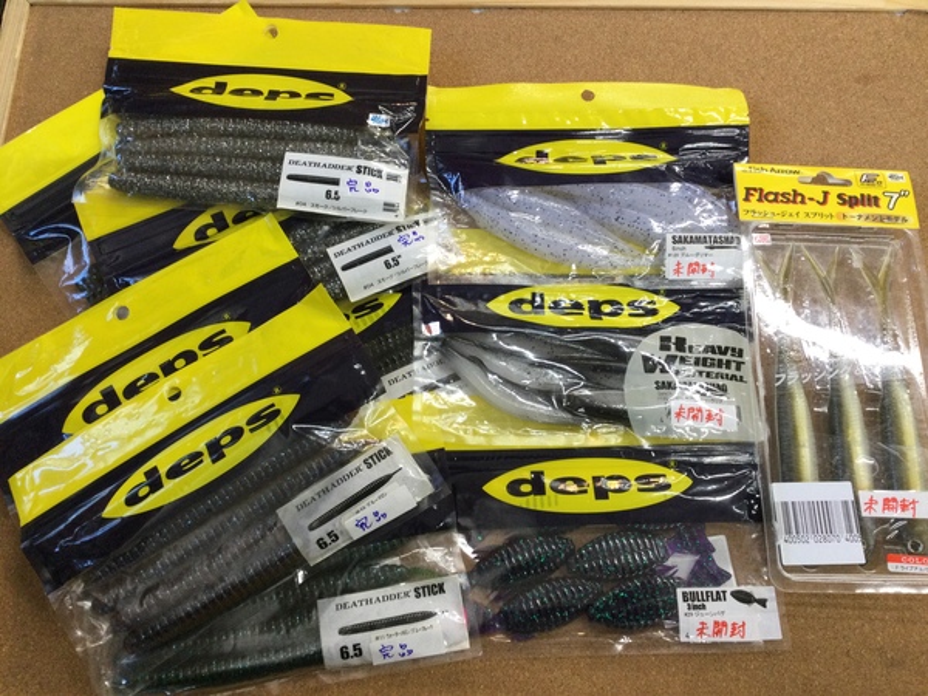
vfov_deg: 45.4
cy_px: 348
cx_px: 464
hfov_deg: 58.4
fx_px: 831
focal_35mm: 31
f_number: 2.4
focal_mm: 3.3
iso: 40
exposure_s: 1/30
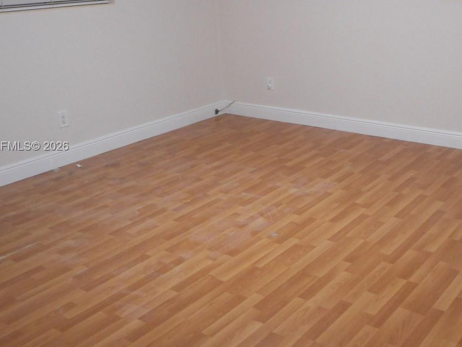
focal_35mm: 42
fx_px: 561
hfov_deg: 44.2
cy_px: 147
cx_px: 306
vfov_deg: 34.3
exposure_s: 1/30
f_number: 3.7
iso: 400
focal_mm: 4.5
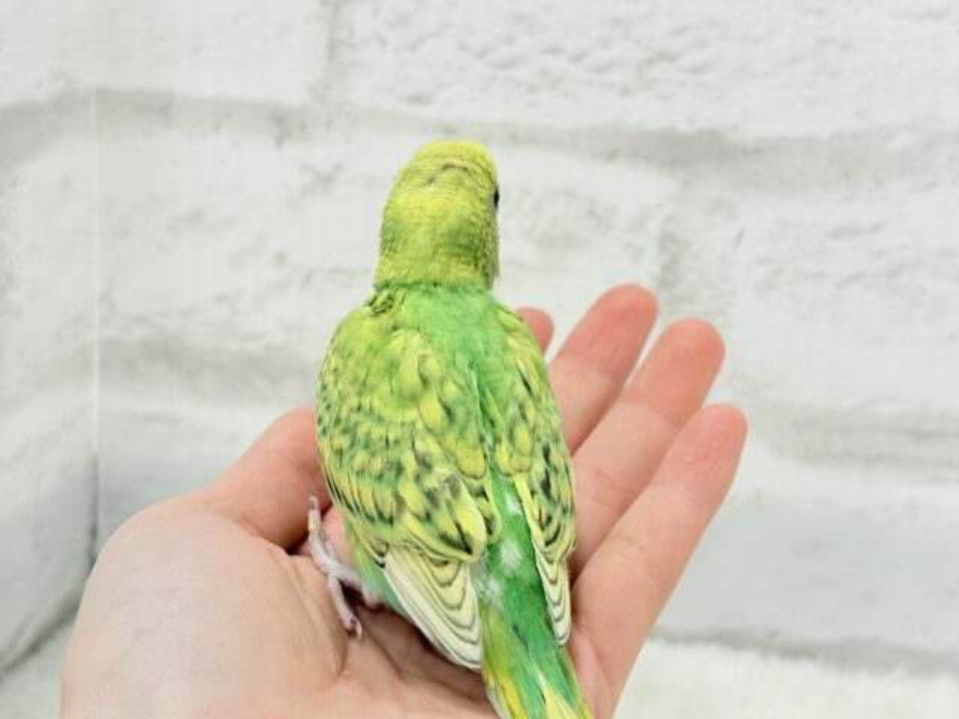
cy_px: 360
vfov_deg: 28.0
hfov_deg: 36.8
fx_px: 1441
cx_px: 480
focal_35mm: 52
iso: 40
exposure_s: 1/50
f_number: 1.6
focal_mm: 5.96
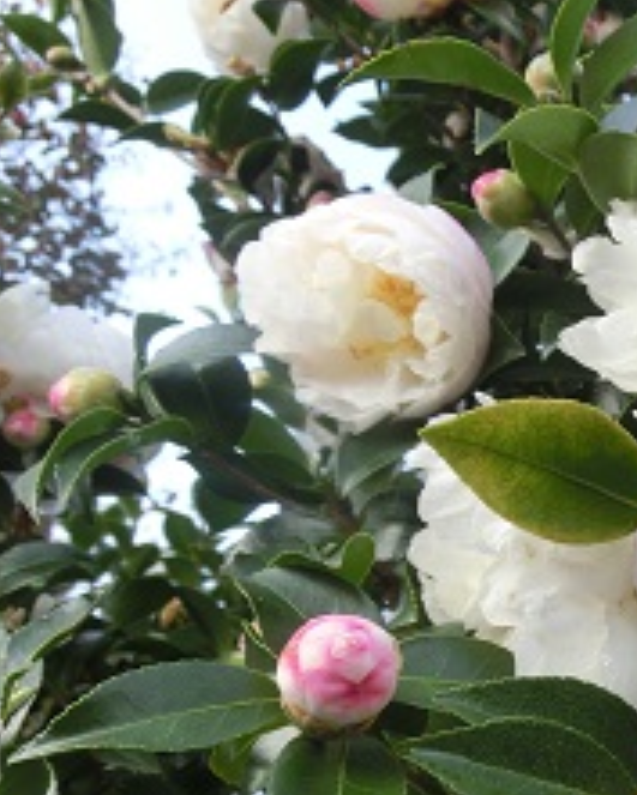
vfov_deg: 36.4
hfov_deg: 26.5
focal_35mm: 51
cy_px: 496
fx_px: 1201
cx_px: 758
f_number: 3.3
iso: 80
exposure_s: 1/125
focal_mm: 4.4
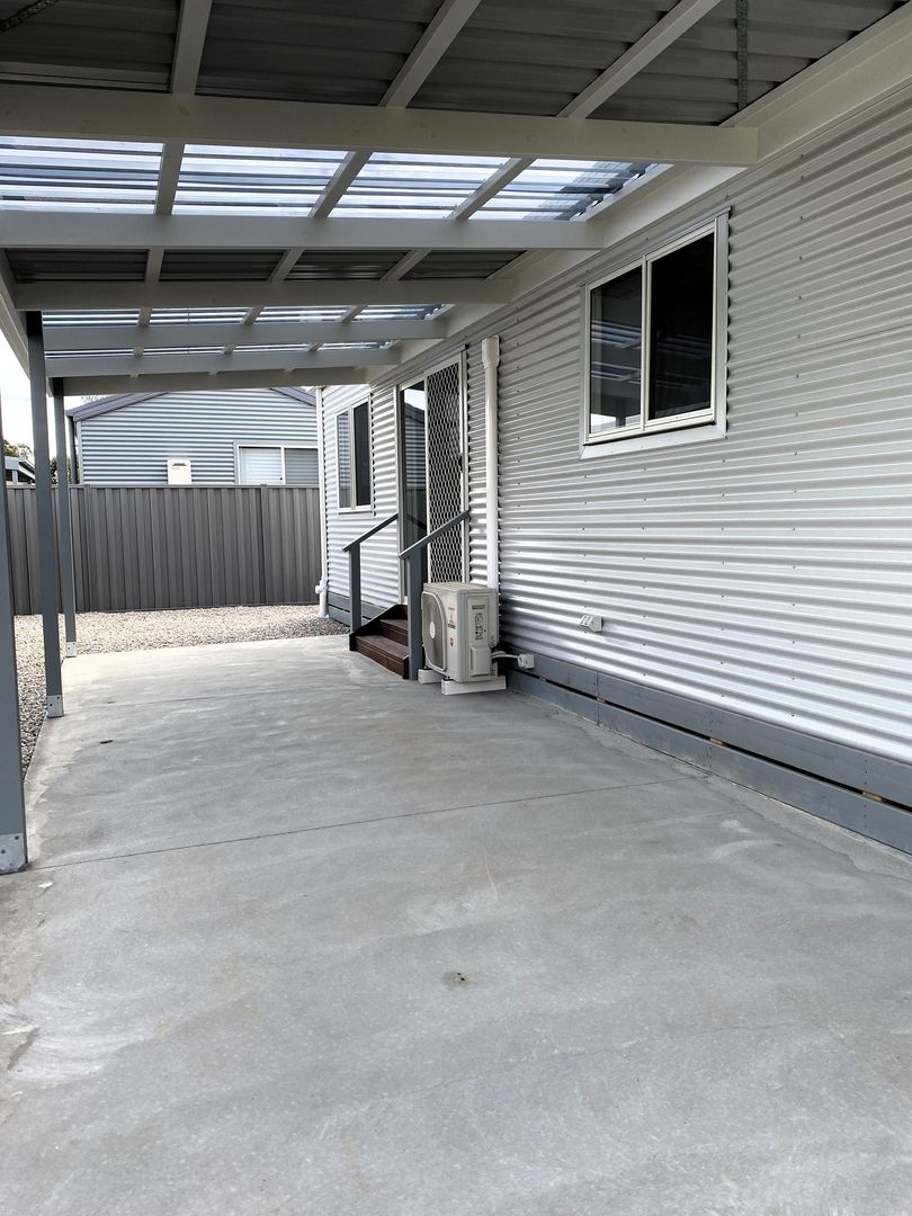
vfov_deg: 67.3
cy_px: 608
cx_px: 456
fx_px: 913
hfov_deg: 53.1
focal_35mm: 26
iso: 32
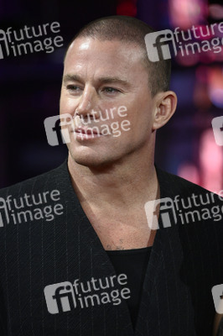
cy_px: 168
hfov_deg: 4.6
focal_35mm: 300
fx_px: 2792
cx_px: 112
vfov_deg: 6.9
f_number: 5.6
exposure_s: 1/250
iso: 4000
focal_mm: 300
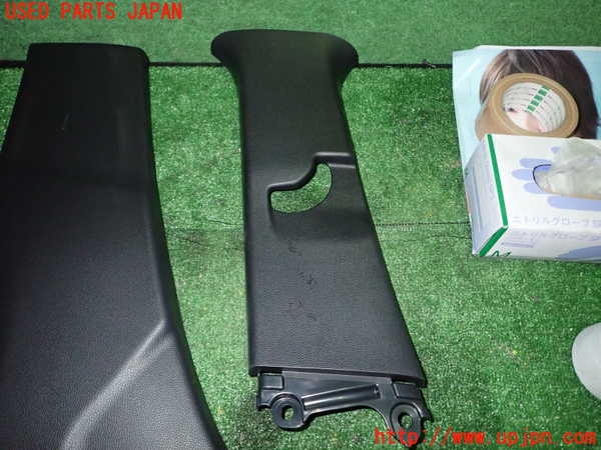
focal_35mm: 25
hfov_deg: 69.4
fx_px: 434
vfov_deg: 54.9
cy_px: 225
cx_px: 300
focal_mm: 4.5
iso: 640
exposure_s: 1/30
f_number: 5.6
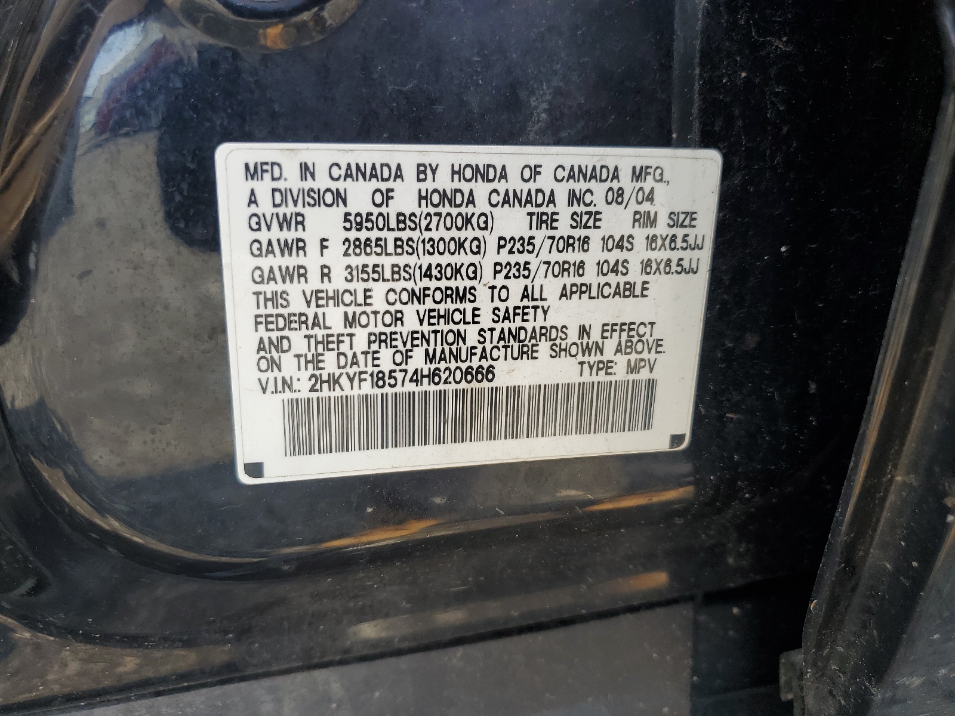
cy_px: 358
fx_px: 717
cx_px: 478
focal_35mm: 26
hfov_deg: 67.3
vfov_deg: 53.1
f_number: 1.5
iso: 50
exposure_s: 1/204
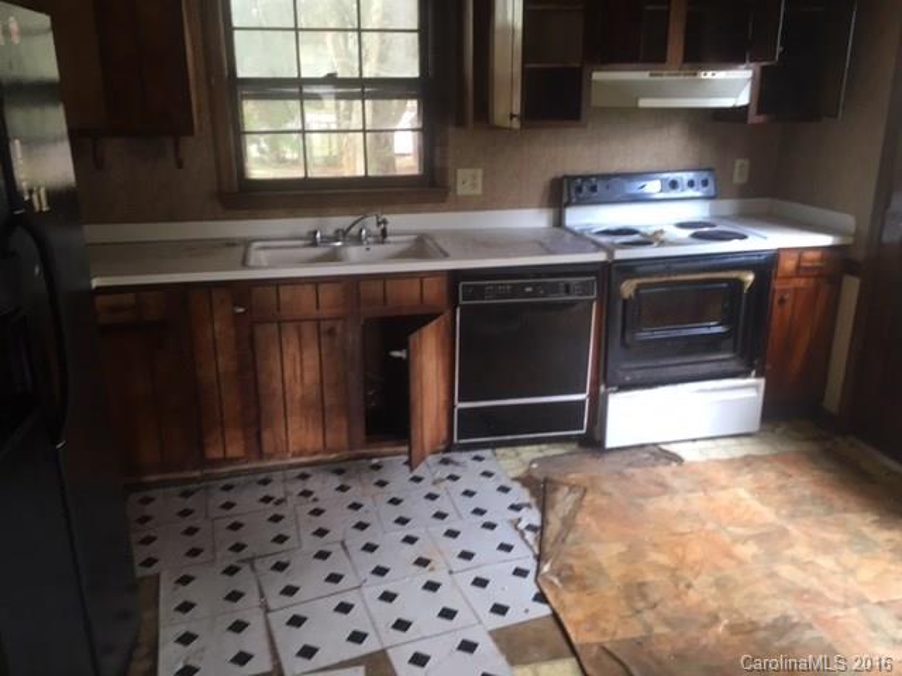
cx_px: 451
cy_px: 338
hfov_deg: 61.7
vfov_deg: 48.2
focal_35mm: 29
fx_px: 756
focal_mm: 4.15
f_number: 2.2
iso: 50
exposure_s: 1/30
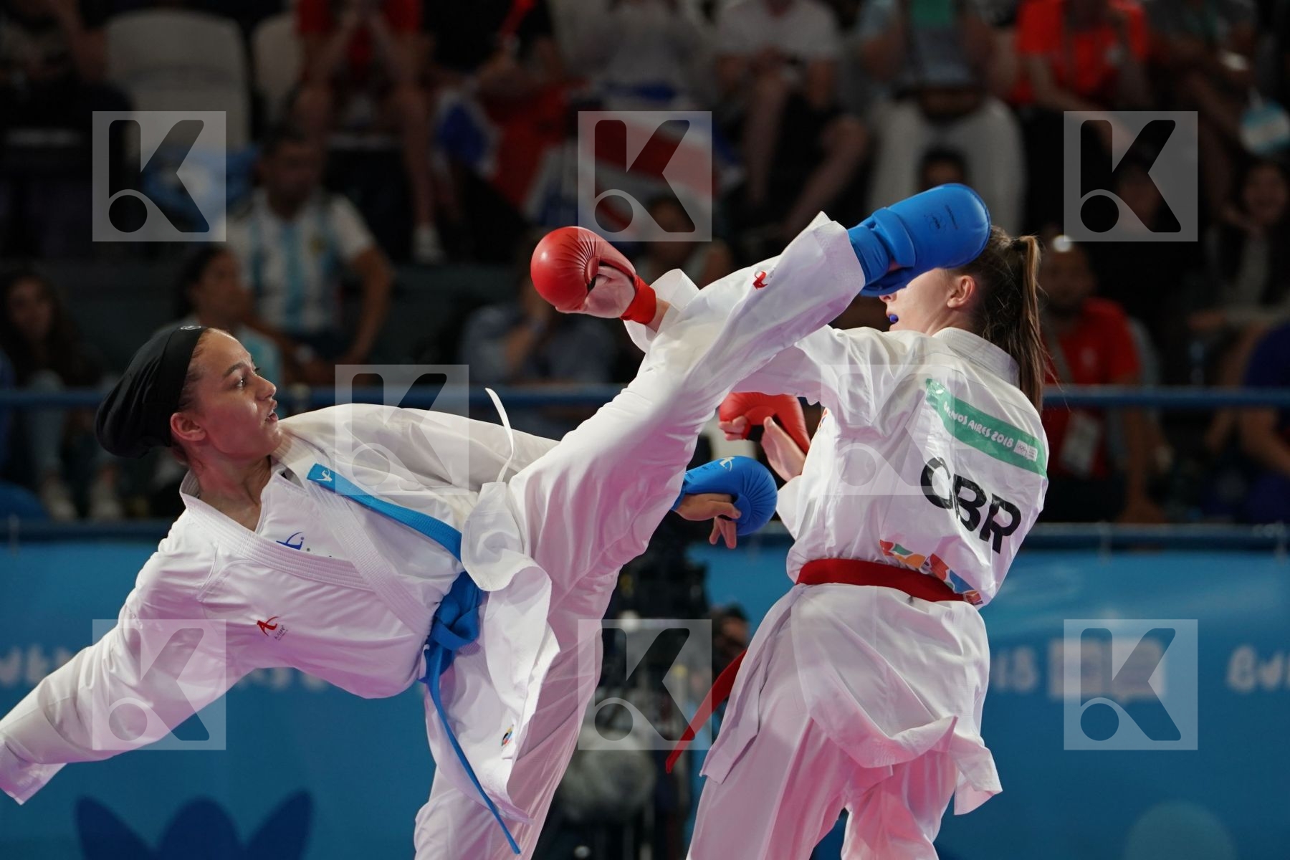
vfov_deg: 6.4
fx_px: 7632
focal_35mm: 213
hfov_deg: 9.7
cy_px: 430
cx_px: 645
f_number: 2.8
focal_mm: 142
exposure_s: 1/1000
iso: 1250
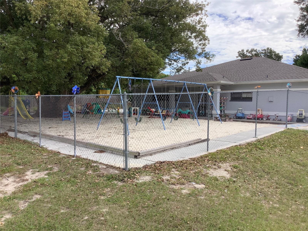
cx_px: 154
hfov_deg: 58.4
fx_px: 276
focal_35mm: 31
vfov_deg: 45.4
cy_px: 116
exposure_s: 1/612
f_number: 2.4
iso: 25
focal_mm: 3.3
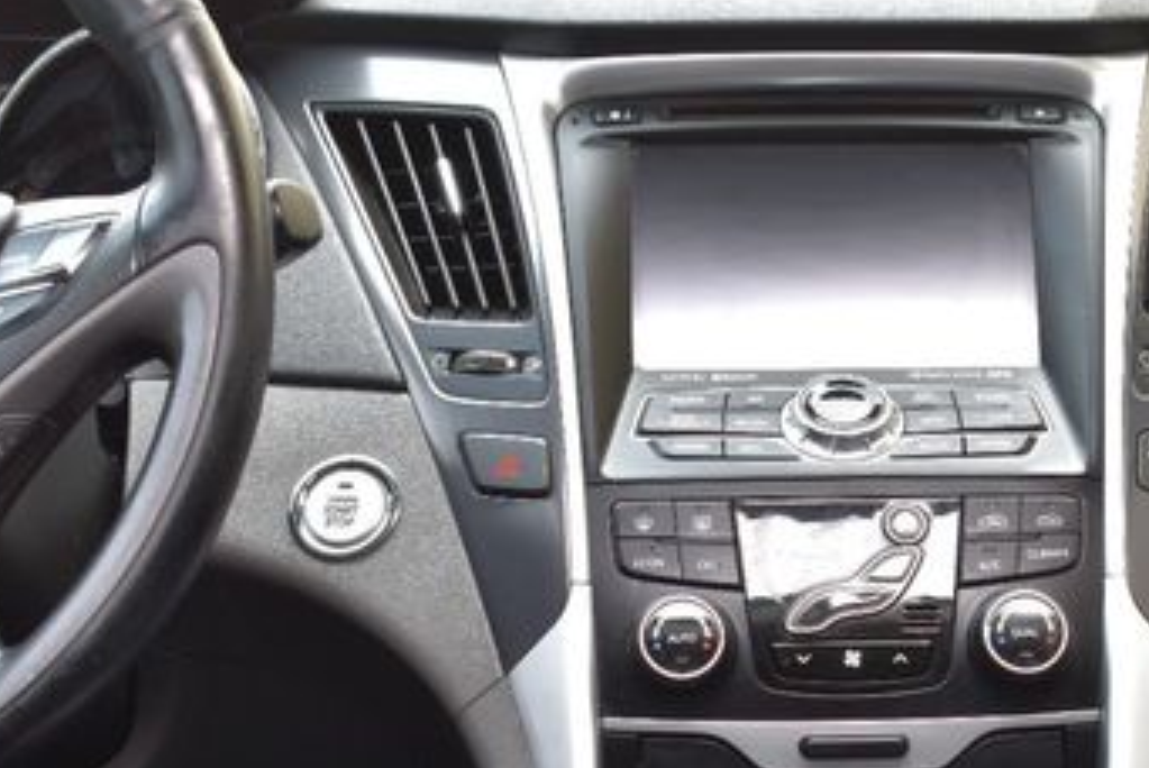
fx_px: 2875
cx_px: 866
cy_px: 689
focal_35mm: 90
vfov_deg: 15.1
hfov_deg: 22.4
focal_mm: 32
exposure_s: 1/50
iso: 400
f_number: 7.1
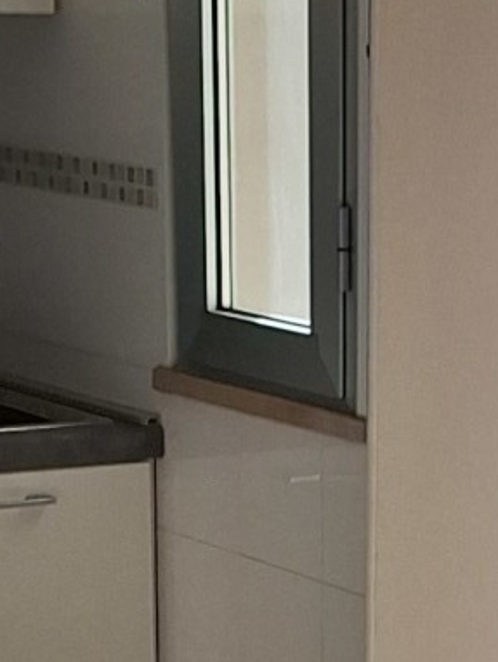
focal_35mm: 154
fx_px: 2951
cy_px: 863
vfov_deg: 12.4
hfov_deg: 9.6
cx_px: 481
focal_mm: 5.54
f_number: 1.8
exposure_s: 1/1028
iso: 40
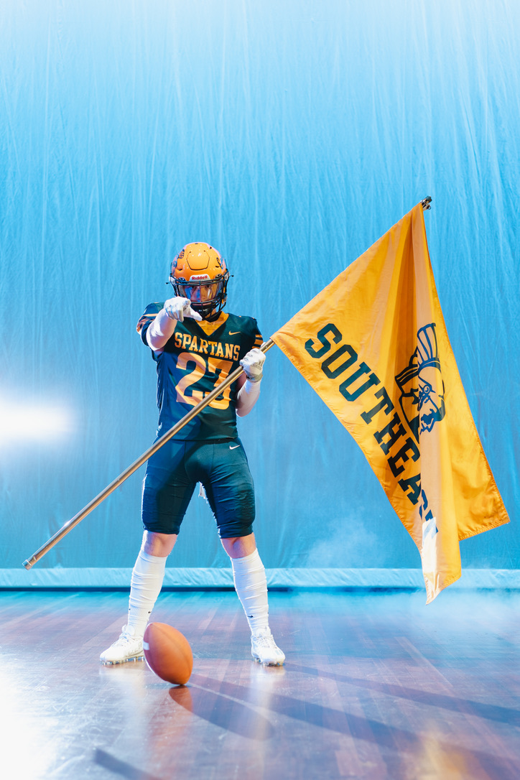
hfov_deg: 24.6
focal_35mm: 55
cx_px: 260
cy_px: 390
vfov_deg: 36.2
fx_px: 1192
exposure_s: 1/200
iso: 400
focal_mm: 55
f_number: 2.8
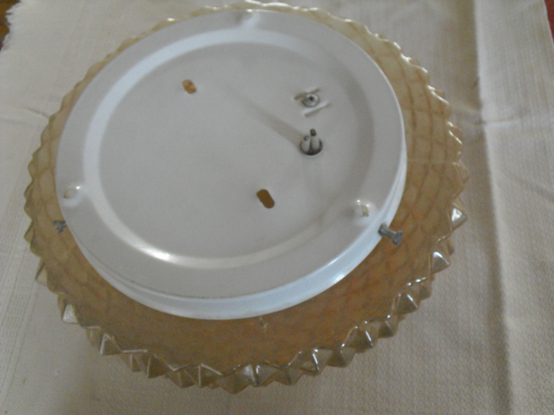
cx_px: 277
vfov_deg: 39.7
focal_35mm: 36
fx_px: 576
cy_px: 208
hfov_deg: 51.4
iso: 800
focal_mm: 6.3
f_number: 3.1
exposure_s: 1/50
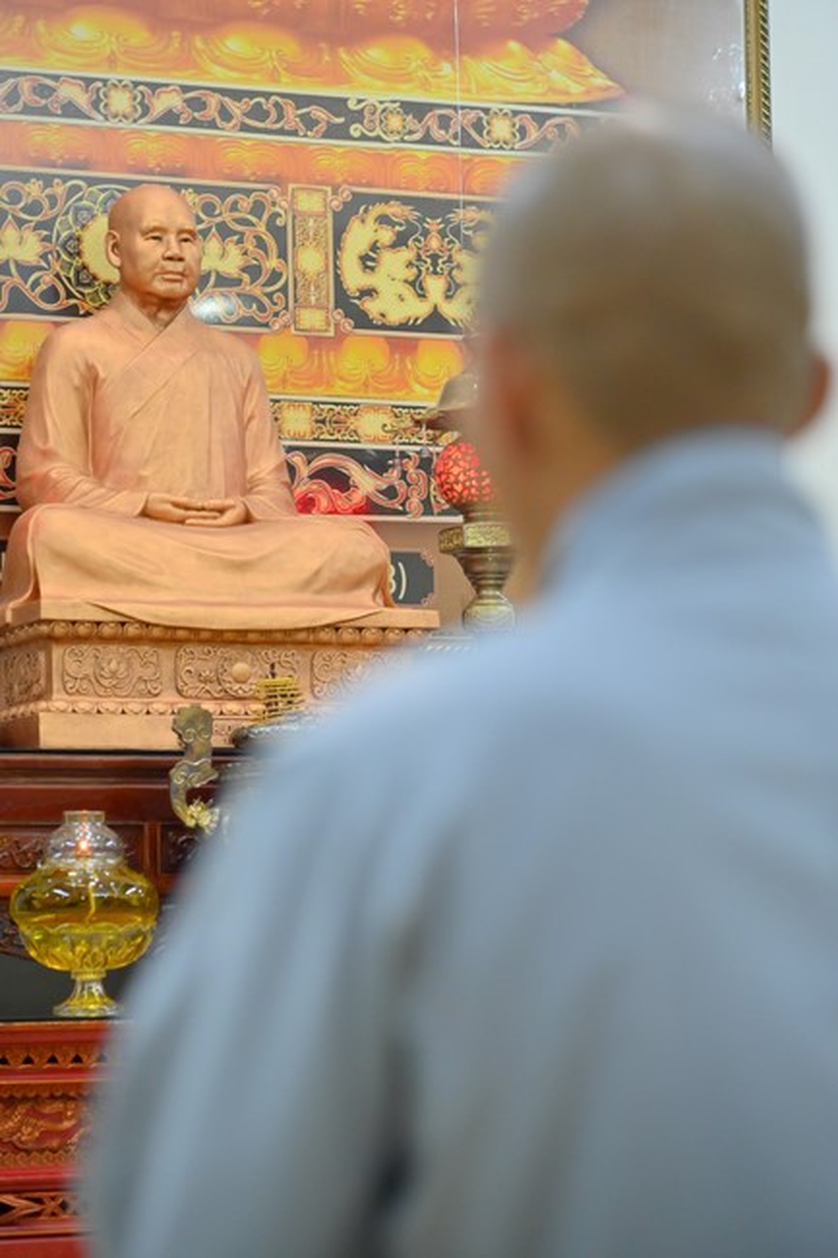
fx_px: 3668
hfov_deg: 13.0
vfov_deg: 19.5
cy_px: 629
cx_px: 419
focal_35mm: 105
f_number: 4
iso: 2500
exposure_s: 1/100
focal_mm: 105
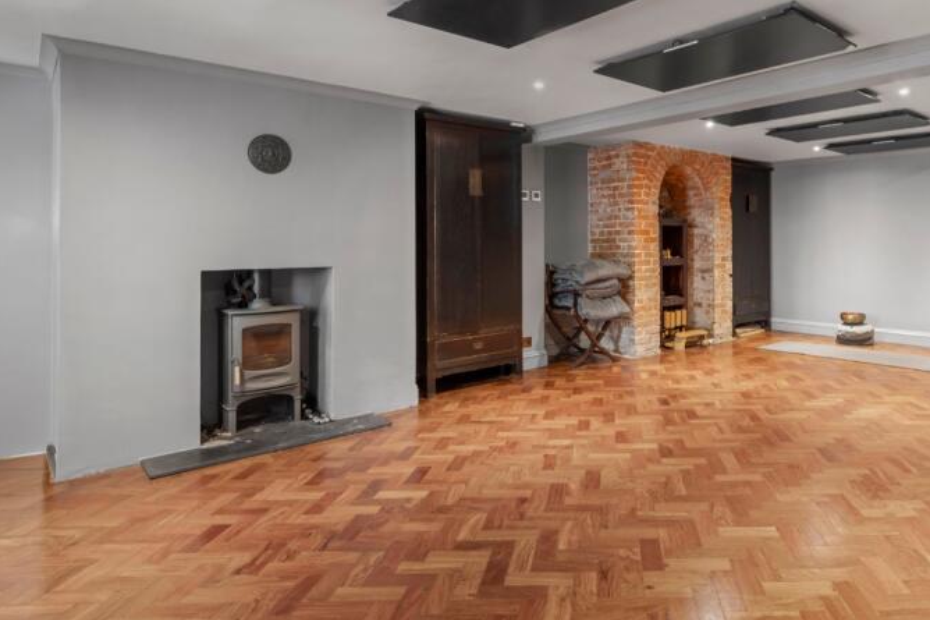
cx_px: 621
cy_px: 229
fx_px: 602
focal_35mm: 23
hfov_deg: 73.1
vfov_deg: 53.8
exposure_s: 3.2
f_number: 8
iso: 800
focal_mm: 15.2
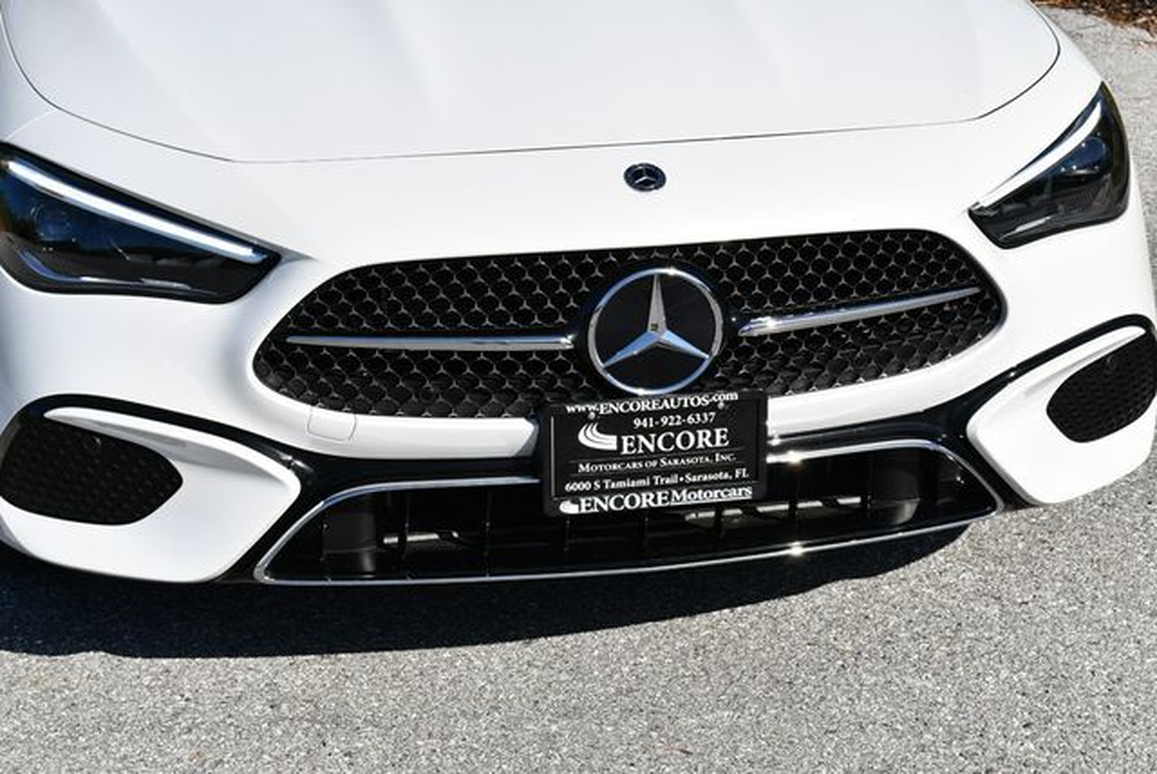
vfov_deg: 17.1
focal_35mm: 80
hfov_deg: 25.3
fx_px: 2573
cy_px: 387
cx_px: 578
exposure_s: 1/320
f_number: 9
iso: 100
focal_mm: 40
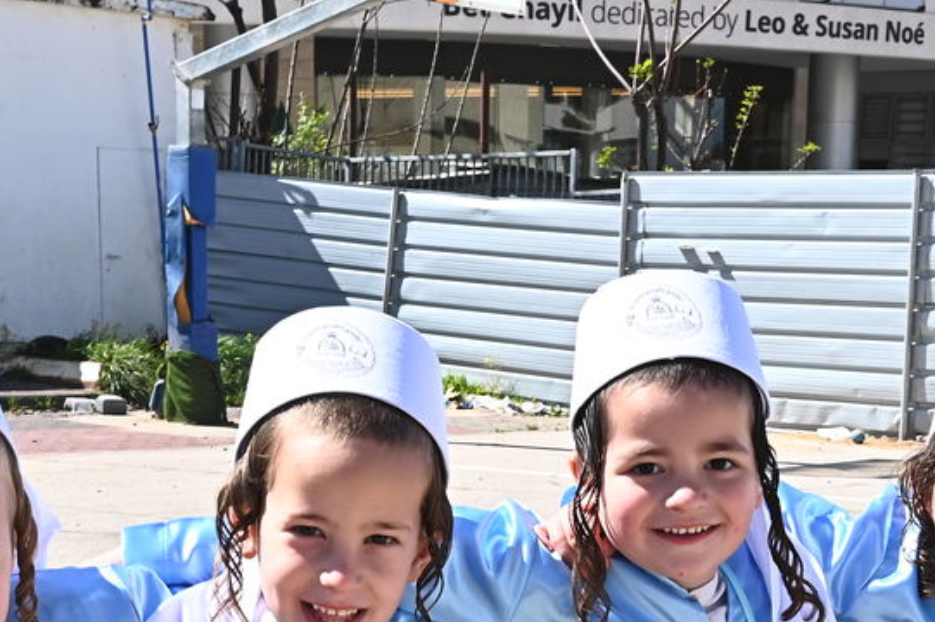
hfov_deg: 23.1
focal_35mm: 88
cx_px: 577
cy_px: 786
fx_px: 2284
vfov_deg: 14.9
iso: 400
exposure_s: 1/320
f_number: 13
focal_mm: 34
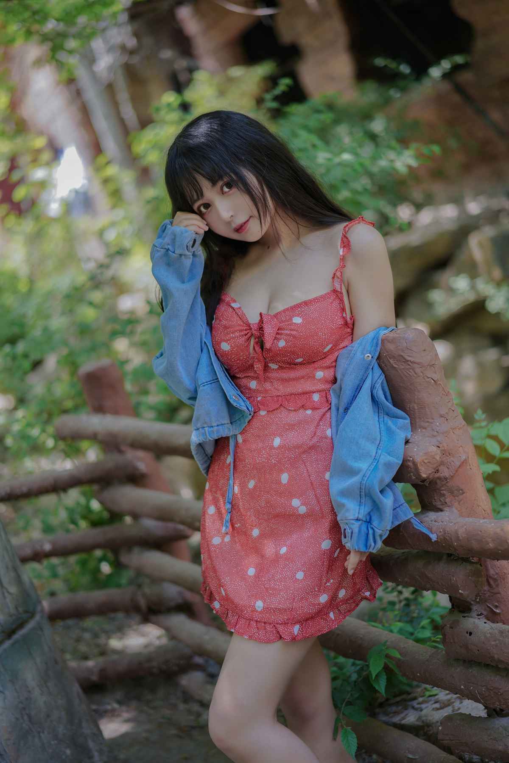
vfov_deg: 36.2
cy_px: 382
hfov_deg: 24.6
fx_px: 1166
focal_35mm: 55
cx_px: 254
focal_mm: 55
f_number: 1.8
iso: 100
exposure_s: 1/200
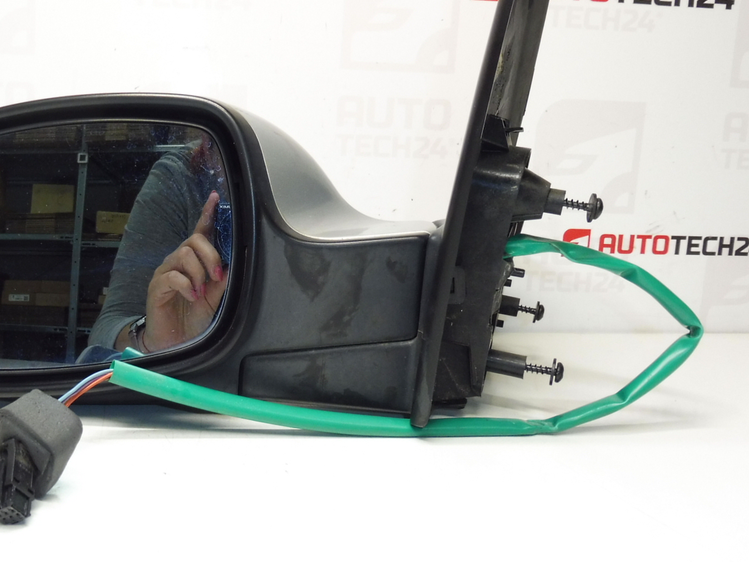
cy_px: 255
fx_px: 822
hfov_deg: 47.7
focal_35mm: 38
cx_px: 220
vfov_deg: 37.7
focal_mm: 4.4
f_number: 3.5
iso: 200
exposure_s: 1/60
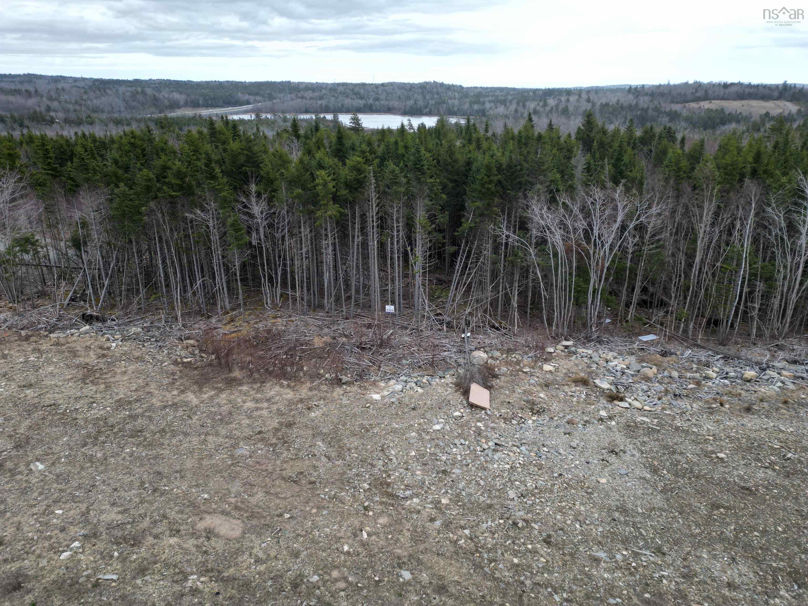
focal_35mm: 24
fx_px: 560
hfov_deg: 71.6
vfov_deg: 56.8
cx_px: 404
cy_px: 303
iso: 110
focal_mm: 6.72
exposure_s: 1/350
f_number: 1.7
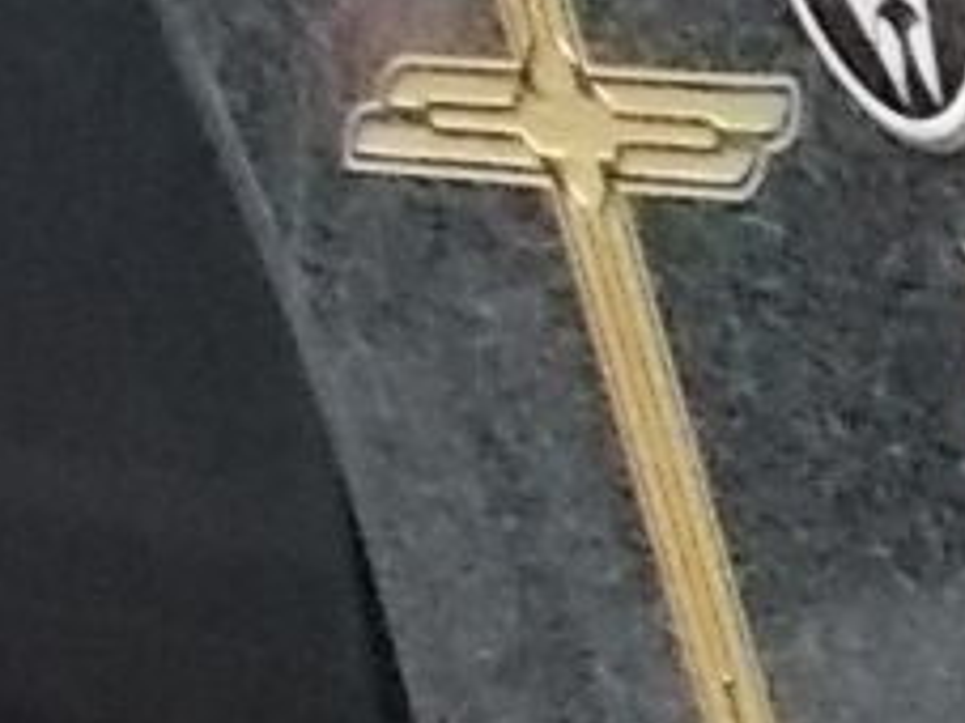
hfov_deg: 8.5
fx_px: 5099
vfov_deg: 7.9
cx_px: 3188
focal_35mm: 183
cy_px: 1280
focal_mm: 4.6
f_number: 8
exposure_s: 1/800
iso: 400
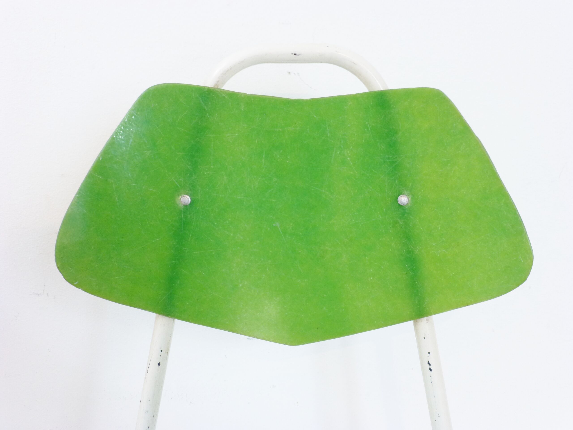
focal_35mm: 47
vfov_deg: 30.9
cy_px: 215
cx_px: 286
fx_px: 778
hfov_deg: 40.4
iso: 250
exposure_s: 1/60
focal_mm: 8.5
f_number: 4.2
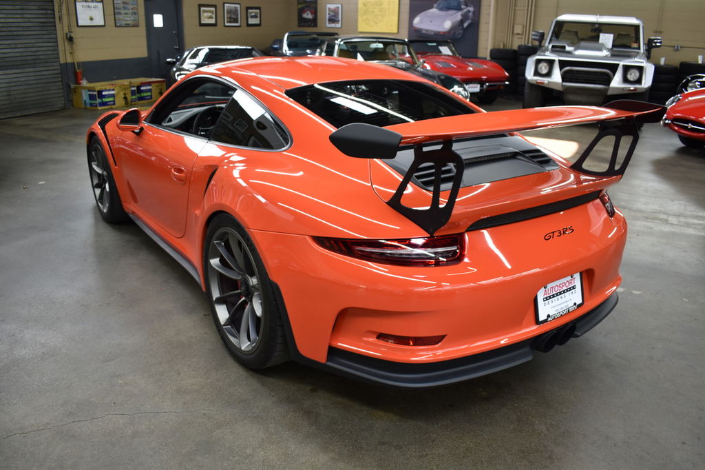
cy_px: 235
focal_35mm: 30
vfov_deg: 43.6
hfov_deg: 61.9
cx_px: 352
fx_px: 587
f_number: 3.5
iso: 320
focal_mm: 20
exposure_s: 1/30
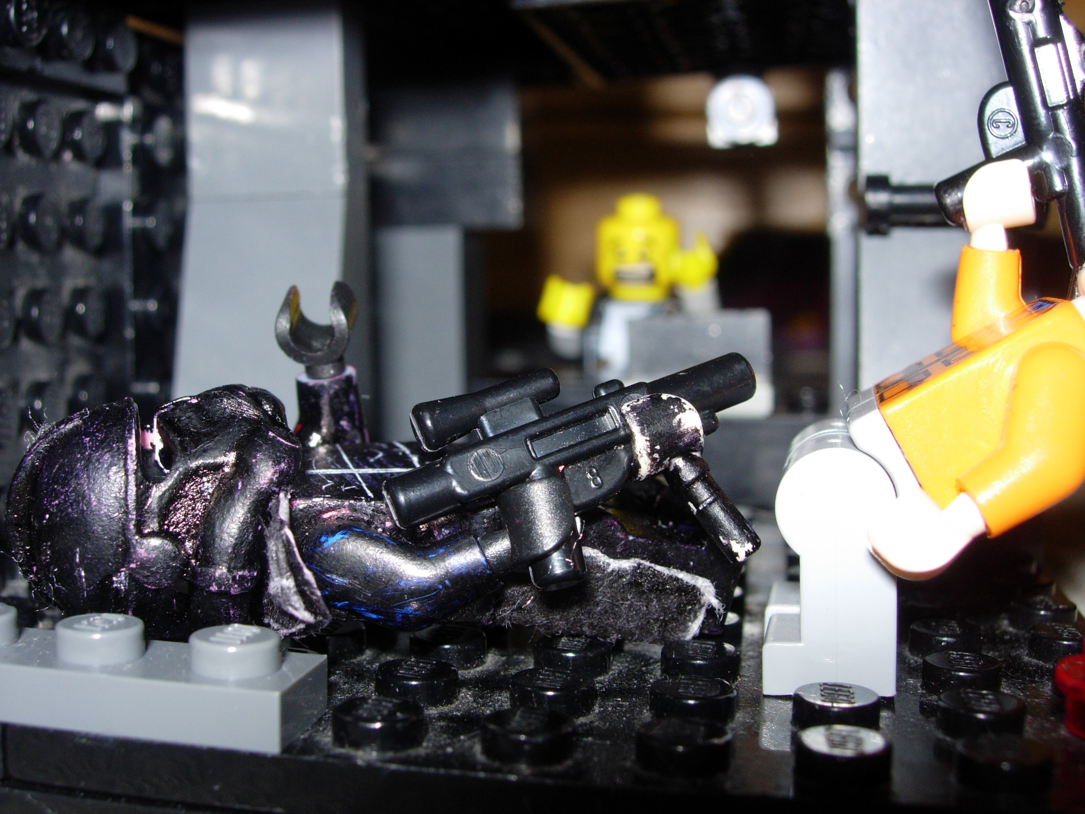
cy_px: 407
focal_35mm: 41
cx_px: 542
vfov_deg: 35.1
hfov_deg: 45.8
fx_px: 1285
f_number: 4.9
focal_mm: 8.5
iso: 79
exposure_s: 1/64
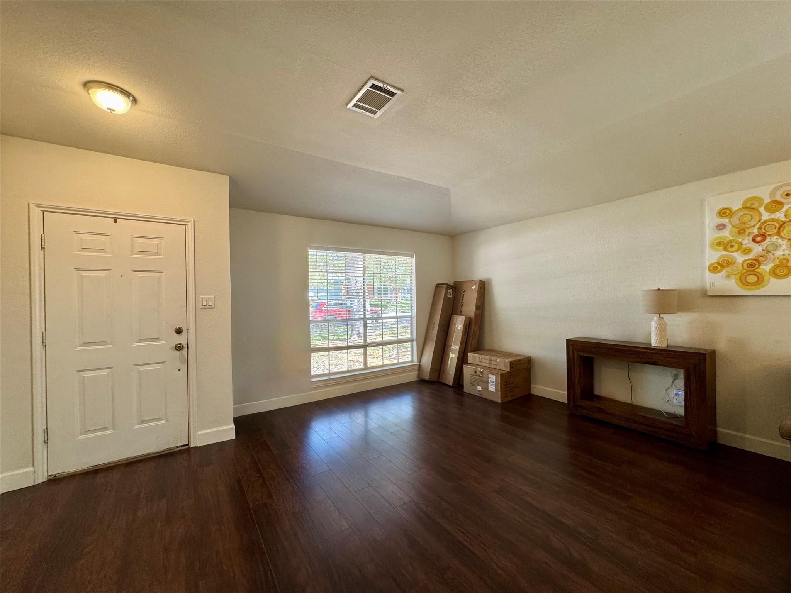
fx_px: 320
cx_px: 396
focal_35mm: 14
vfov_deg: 85.7
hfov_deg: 102.1
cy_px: 296
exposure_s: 1/120
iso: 200
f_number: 2.2
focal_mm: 2.22
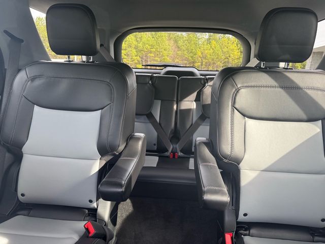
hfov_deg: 71.6
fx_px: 225
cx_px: 162
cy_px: 122
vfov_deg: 56.8
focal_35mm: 24
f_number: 1.78
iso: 200
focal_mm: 6.76
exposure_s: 1/121
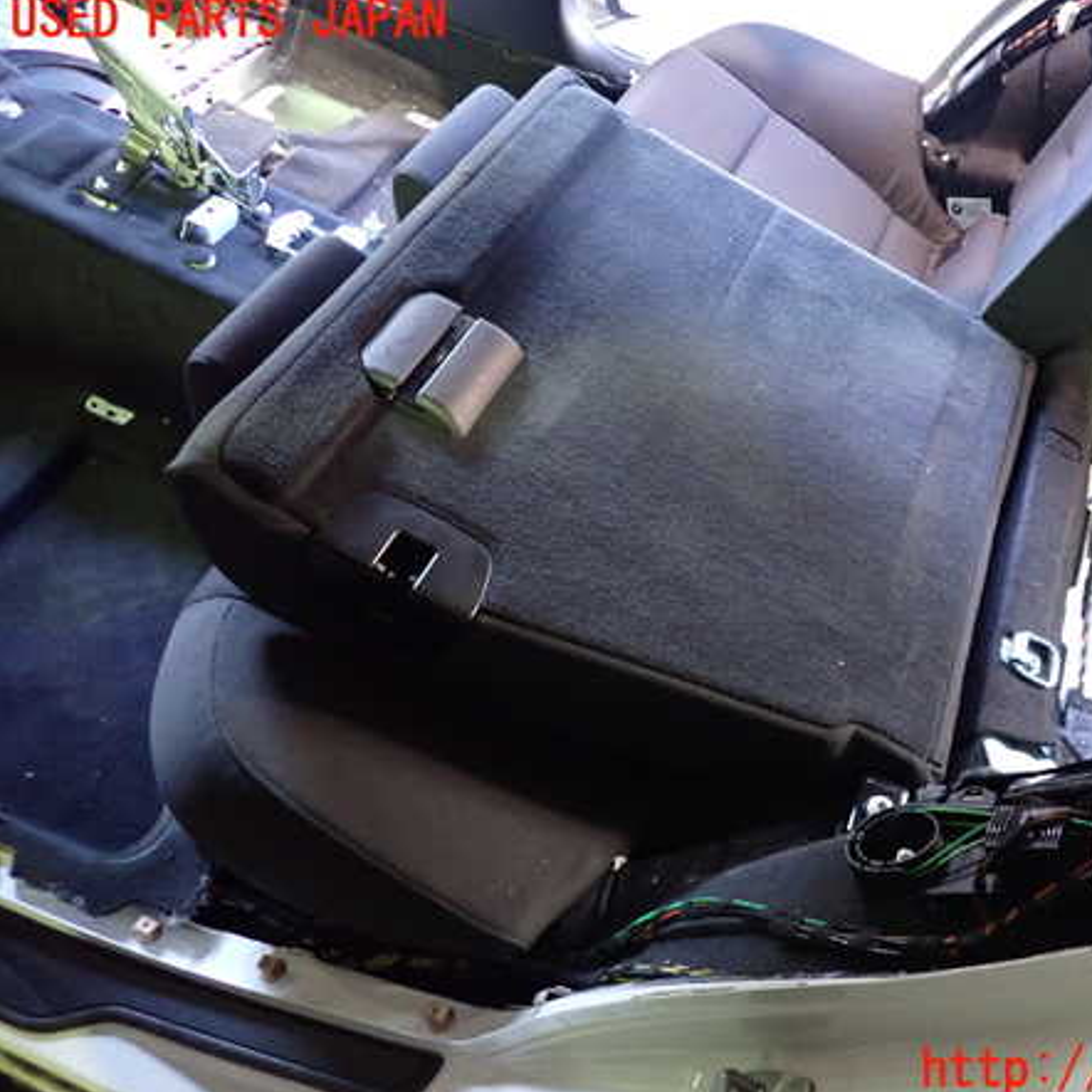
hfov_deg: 52.9
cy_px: 546
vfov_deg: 54.0
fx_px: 1071
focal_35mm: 30
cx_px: 739
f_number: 2
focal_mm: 4.5
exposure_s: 1/25
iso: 800
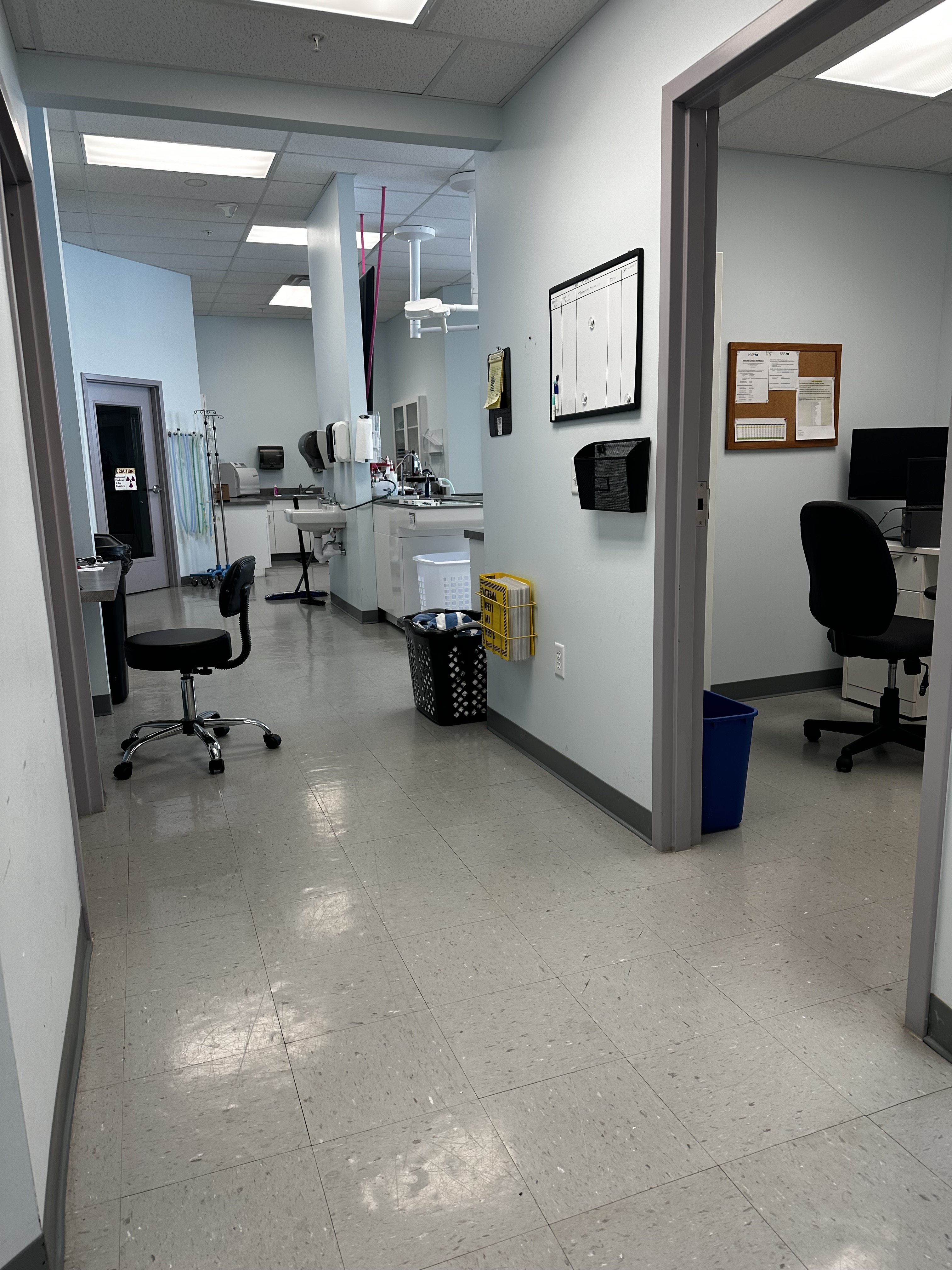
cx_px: 476
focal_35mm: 24
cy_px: 635
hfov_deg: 56.8
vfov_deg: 71.6
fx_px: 880
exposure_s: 1/120
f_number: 1.78
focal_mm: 6.86
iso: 80
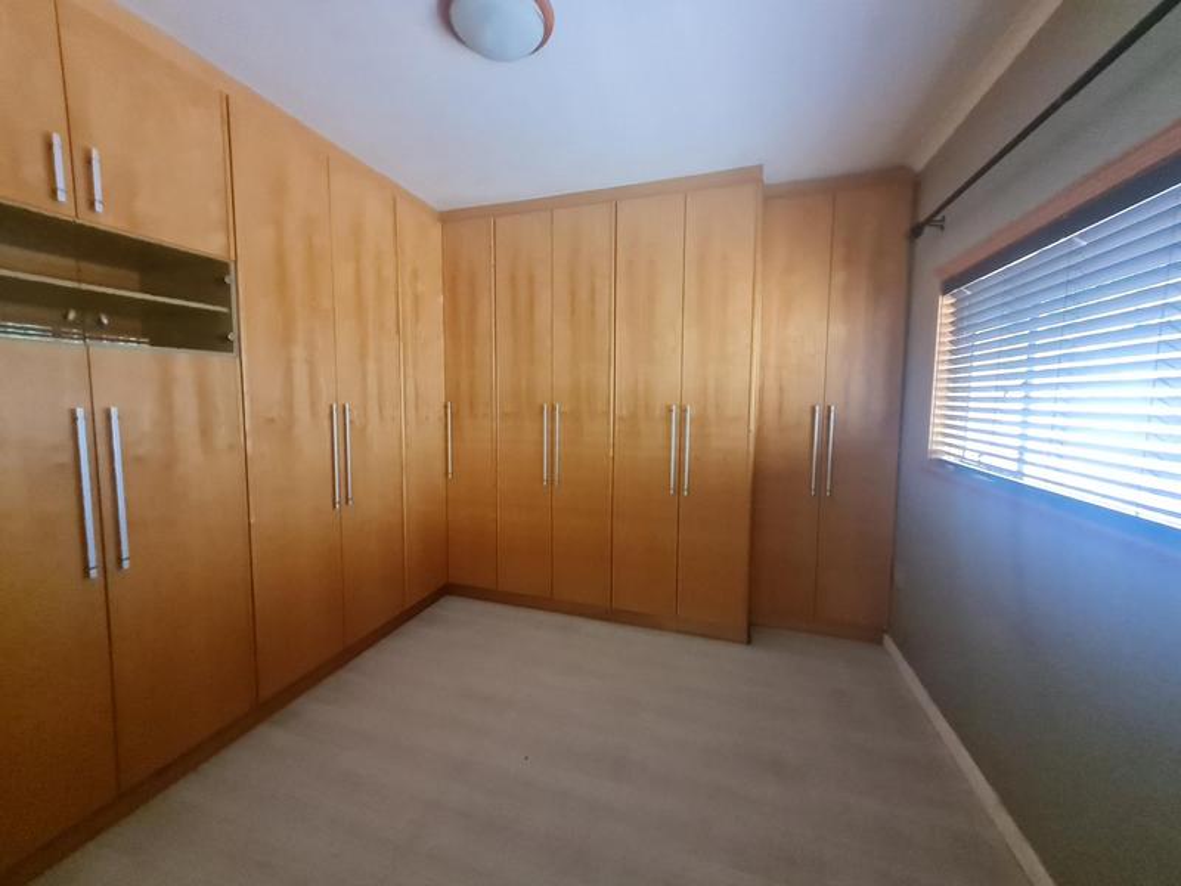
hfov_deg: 106.2
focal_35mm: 13
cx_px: 590
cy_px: 443
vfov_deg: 89.9
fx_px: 444
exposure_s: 1/33
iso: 640
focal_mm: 1.74
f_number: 2.2
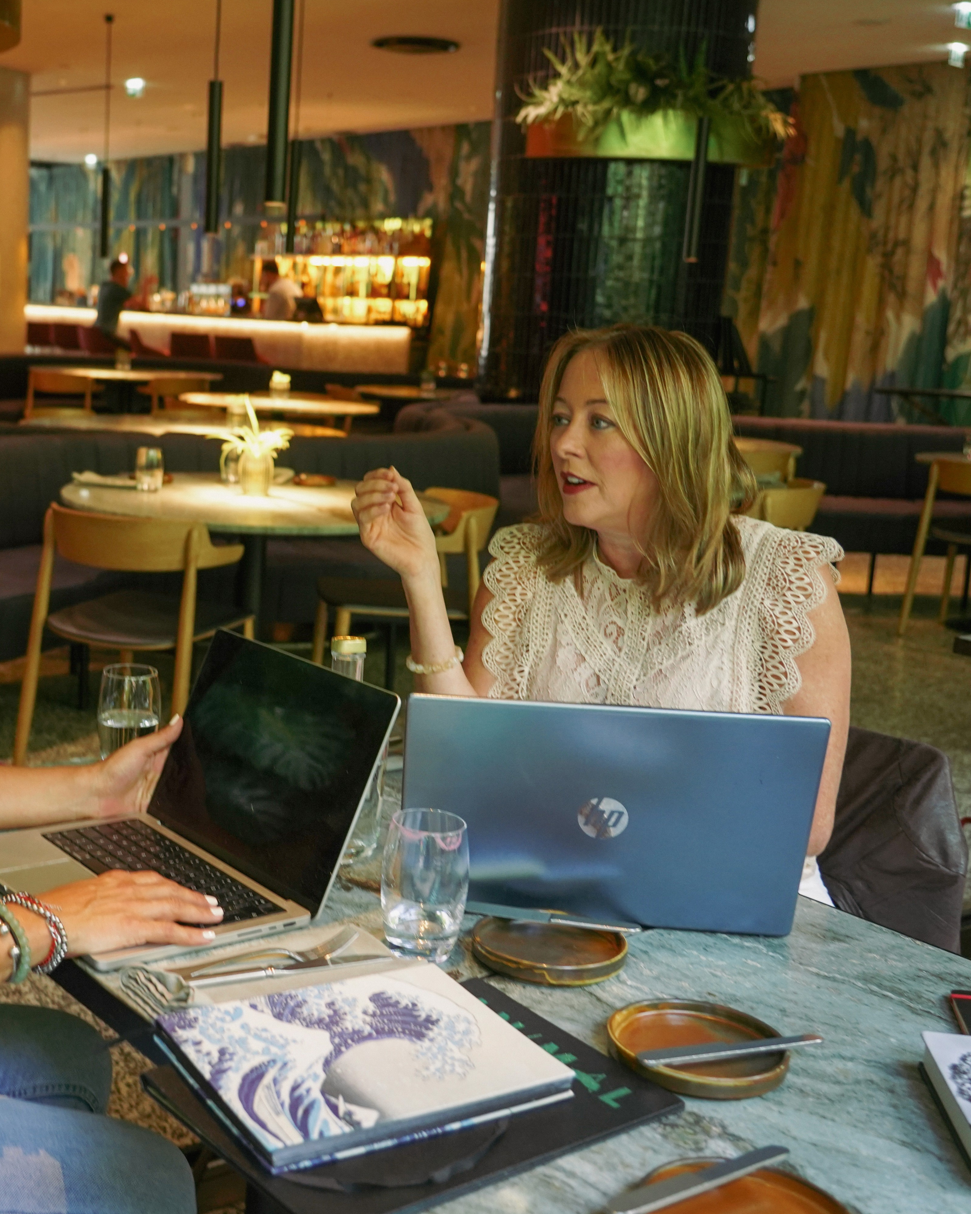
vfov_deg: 44.8
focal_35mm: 41
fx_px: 1473
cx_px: 231
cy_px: 607
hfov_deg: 35.6
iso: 1600
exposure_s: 1/80
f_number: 4
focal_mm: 29
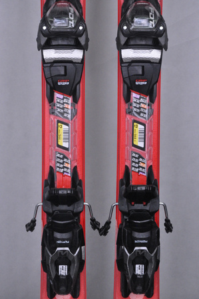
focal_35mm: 120
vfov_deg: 17.1
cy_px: 150
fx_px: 997
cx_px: 100
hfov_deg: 11.4
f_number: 9.5
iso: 3200
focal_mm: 80
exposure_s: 1/125
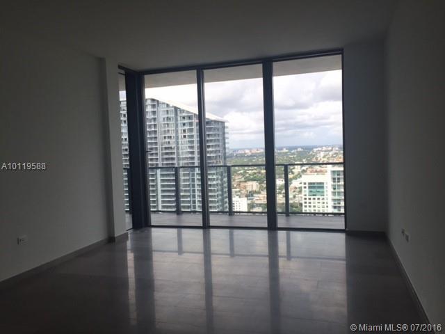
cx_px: 222
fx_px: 373
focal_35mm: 29
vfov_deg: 48.2
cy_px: 167
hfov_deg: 61.7
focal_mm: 4.15
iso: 32
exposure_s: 1/514
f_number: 2.2
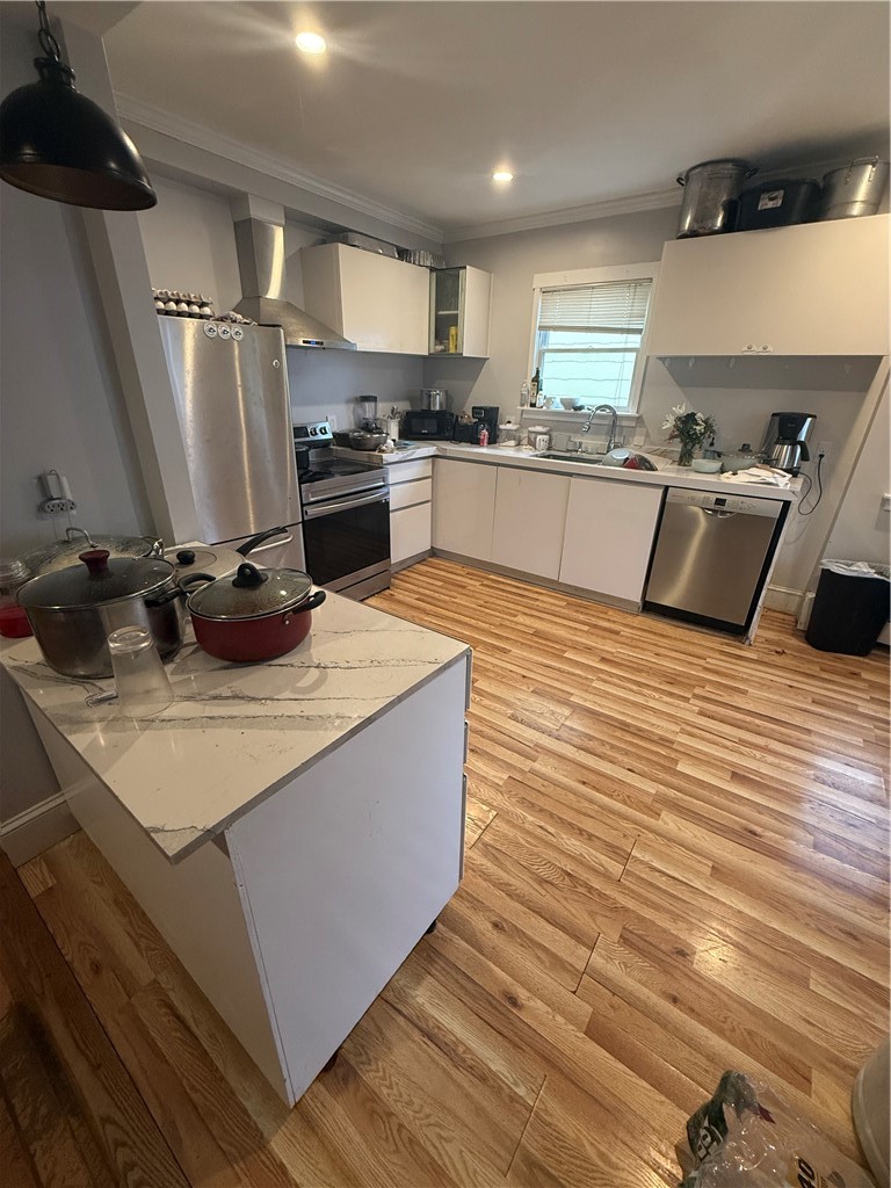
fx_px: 480
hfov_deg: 85.7
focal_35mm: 14
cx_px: 446
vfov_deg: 102.1
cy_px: 594
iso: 400
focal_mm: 2.22
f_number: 2.2
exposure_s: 1/120
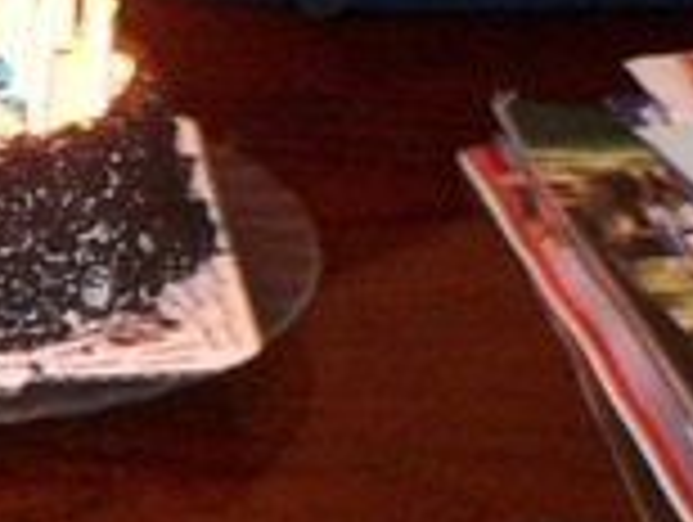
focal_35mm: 166
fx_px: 3328
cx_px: -108
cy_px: -441
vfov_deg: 8.6
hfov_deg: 11.7
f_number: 3.2
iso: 200
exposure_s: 1/40
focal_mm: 7.1
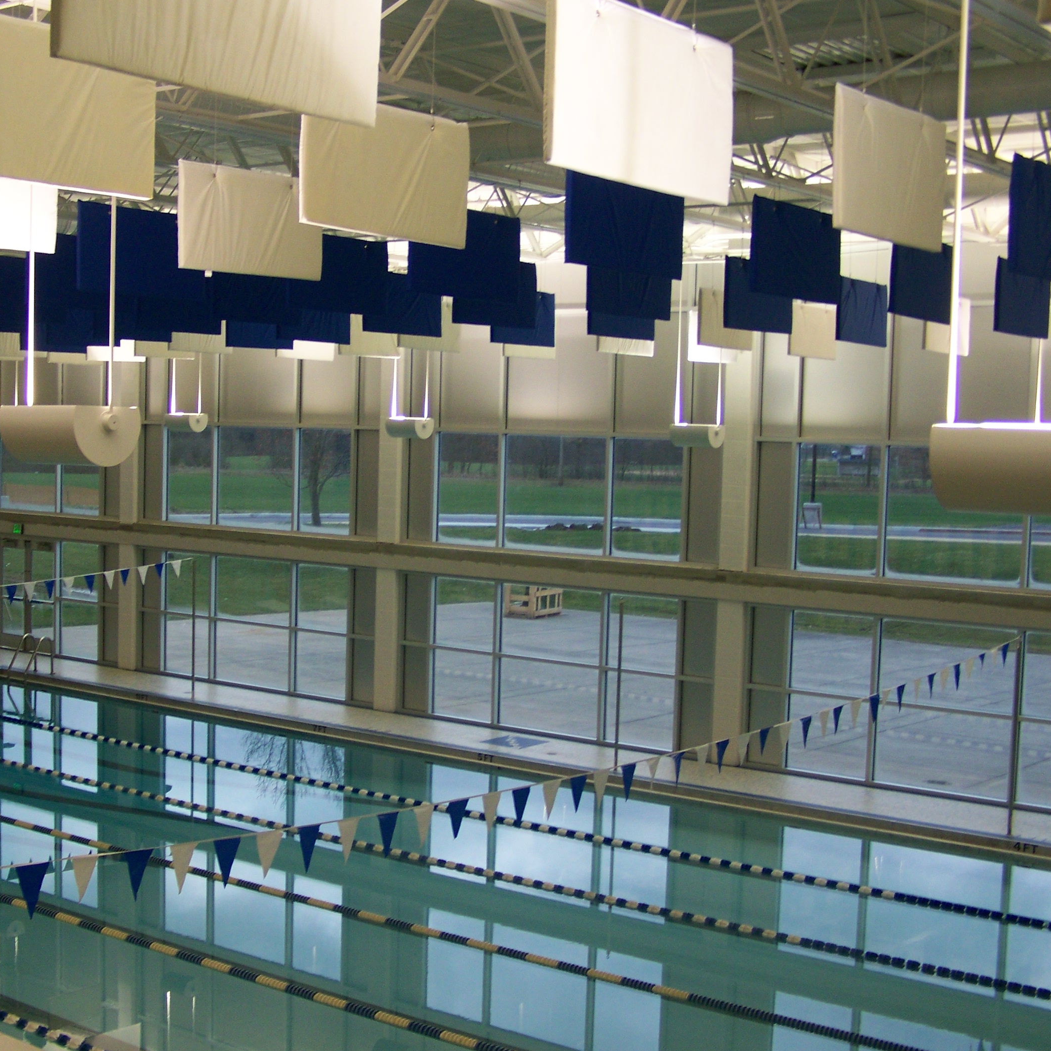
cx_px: 428
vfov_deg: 34.7
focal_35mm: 49
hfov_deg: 34.6
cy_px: 563
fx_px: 1683
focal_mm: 6.3
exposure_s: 1/60
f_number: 2.8
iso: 80
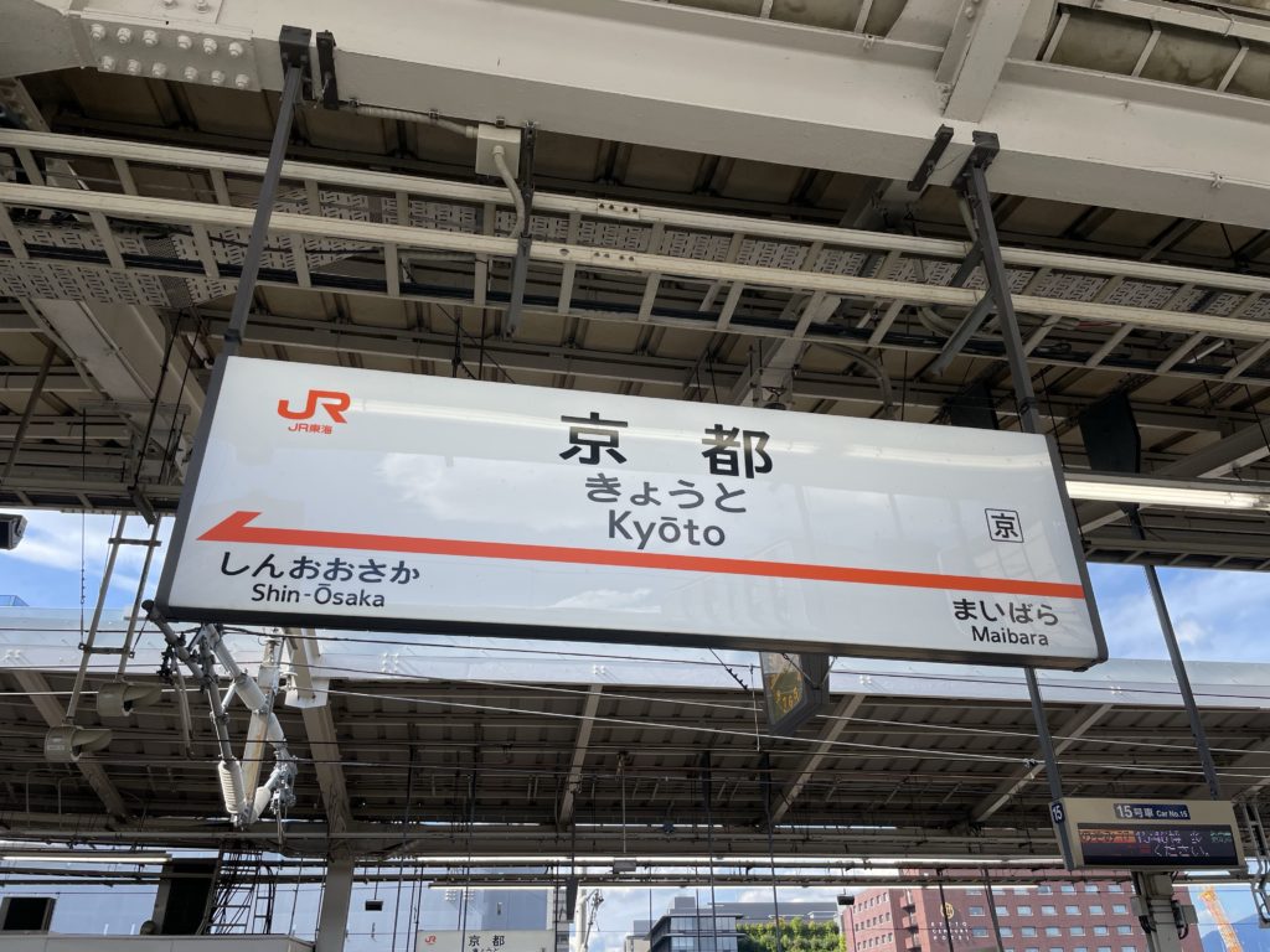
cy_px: 476
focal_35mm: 26
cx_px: 635
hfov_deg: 67.3
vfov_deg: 53.1
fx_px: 954
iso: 32
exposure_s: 1/1114
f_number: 1.6
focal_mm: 4.2
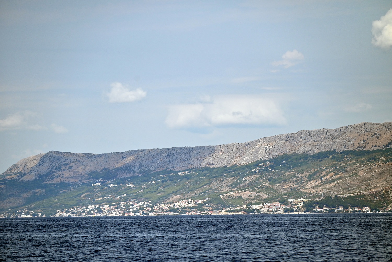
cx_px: 196
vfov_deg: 8.1
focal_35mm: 170
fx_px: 1852
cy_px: 131
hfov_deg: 12.1
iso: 250
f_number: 5
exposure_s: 1/5000
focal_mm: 170
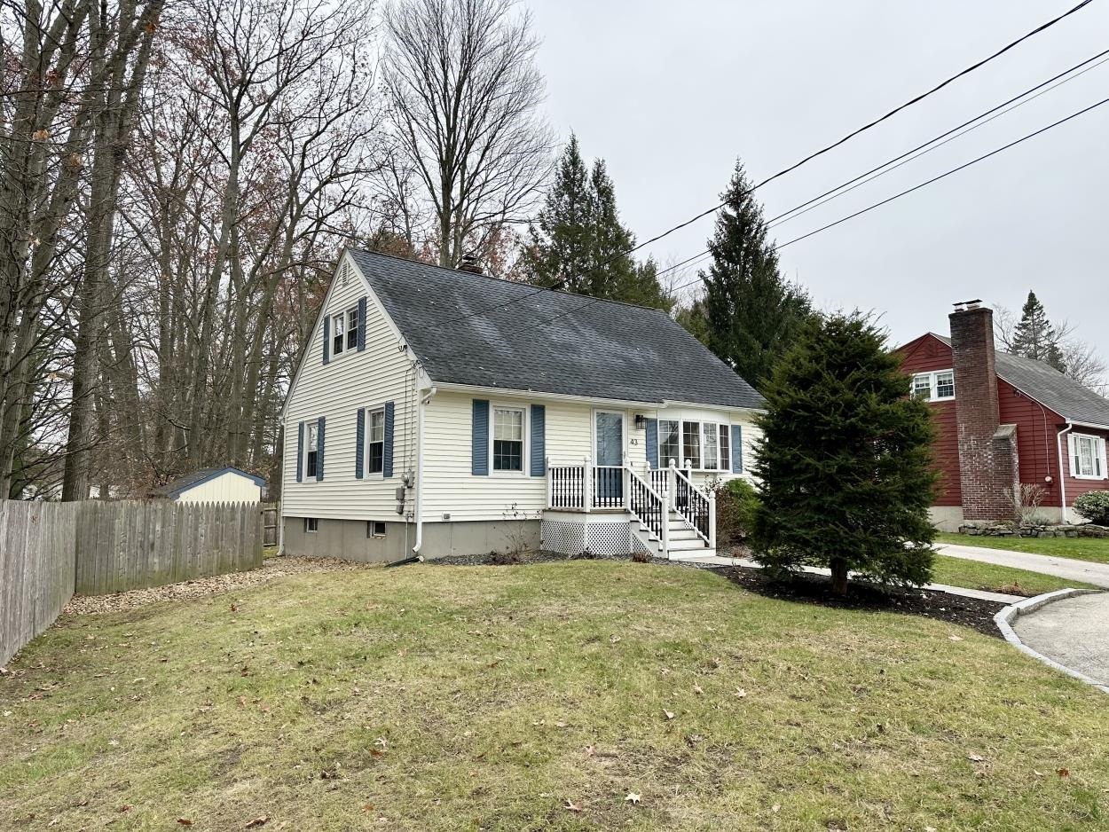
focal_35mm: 24
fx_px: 769
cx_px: 554
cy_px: 416
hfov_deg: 71.6
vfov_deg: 56.8
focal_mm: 6.86
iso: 80
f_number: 1.78
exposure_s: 1/971
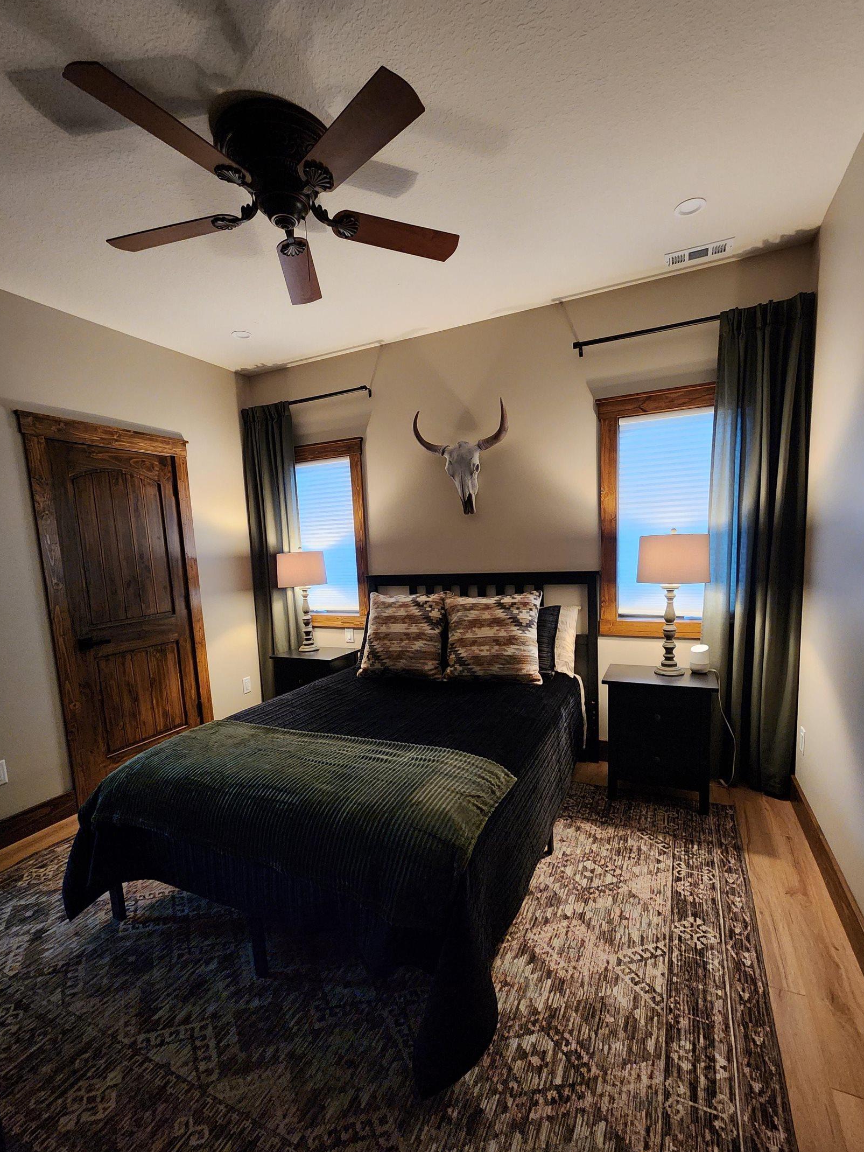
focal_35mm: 14
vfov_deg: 101.9
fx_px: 466
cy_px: 612
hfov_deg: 85.7
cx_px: 448
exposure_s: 1/24
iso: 640
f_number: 2.2
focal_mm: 2.2
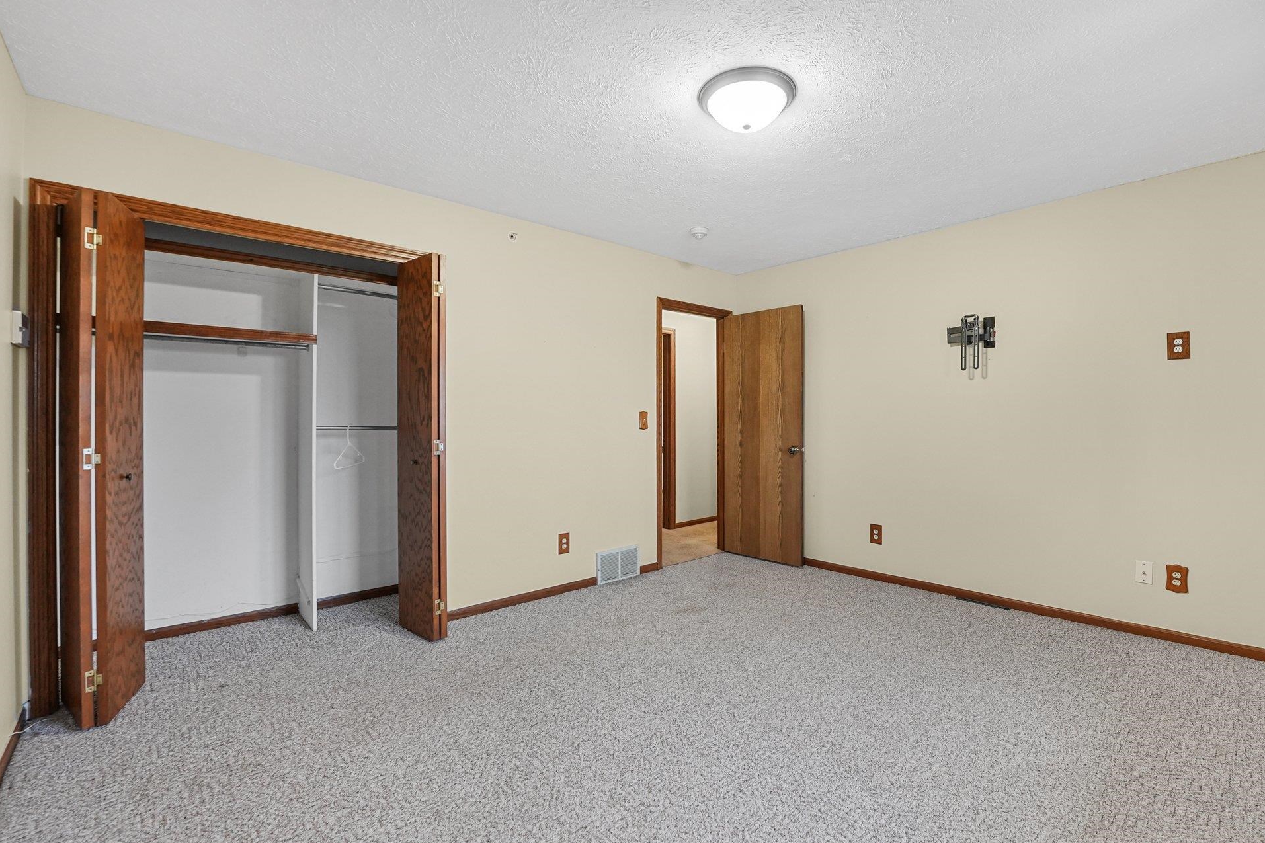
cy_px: 415
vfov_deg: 77.3
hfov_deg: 100.4
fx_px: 527
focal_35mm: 15
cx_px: 655
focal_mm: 14
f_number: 5.6
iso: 2500
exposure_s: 1/160
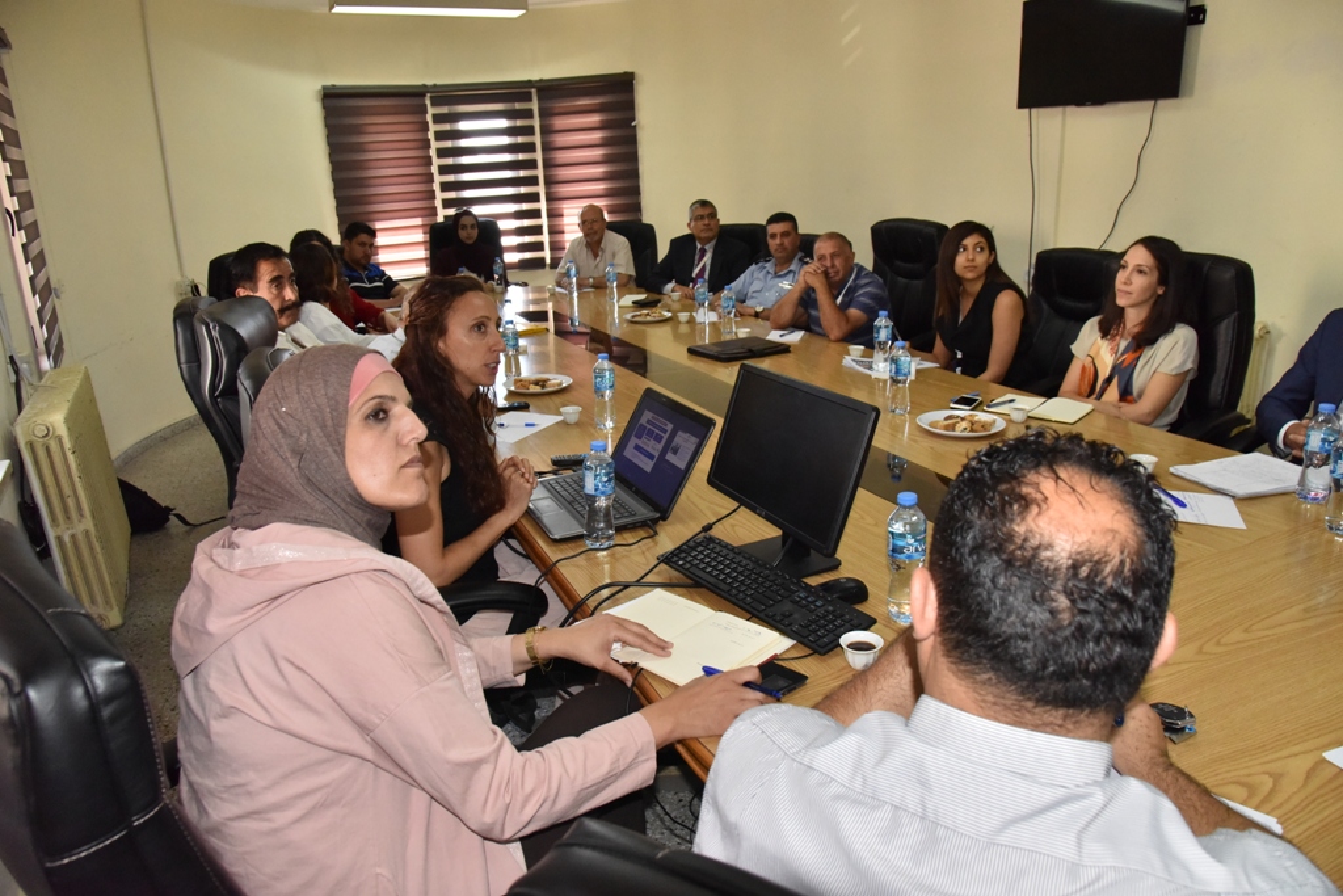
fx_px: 895
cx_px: 672
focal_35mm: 24
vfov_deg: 53.1
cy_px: 448
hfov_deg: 73.7
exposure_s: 1/200
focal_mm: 24
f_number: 7.1
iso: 3200
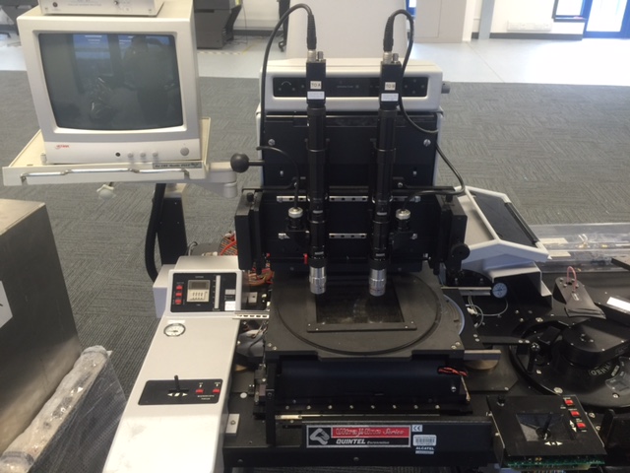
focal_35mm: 29
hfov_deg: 61.7
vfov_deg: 48.2
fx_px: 528
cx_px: 315
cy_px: 236
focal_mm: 4.15
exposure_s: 1/17
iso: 50
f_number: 2.2
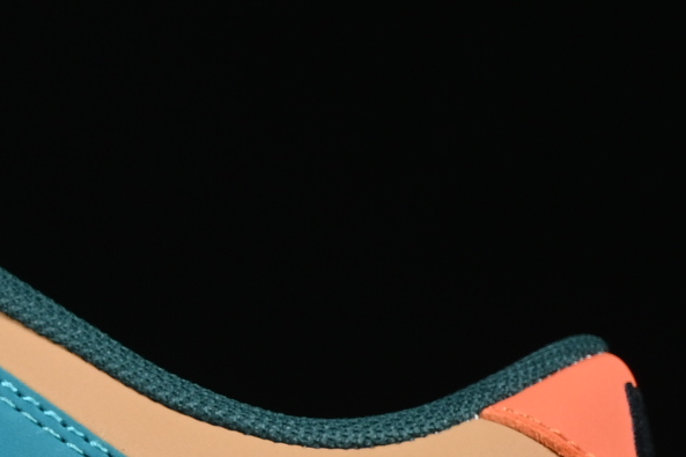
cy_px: 487
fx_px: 6705
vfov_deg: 3.9
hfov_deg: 5.8
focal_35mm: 352
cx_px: -433
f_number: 7.1
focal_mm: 50
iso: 160
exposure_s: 1/80
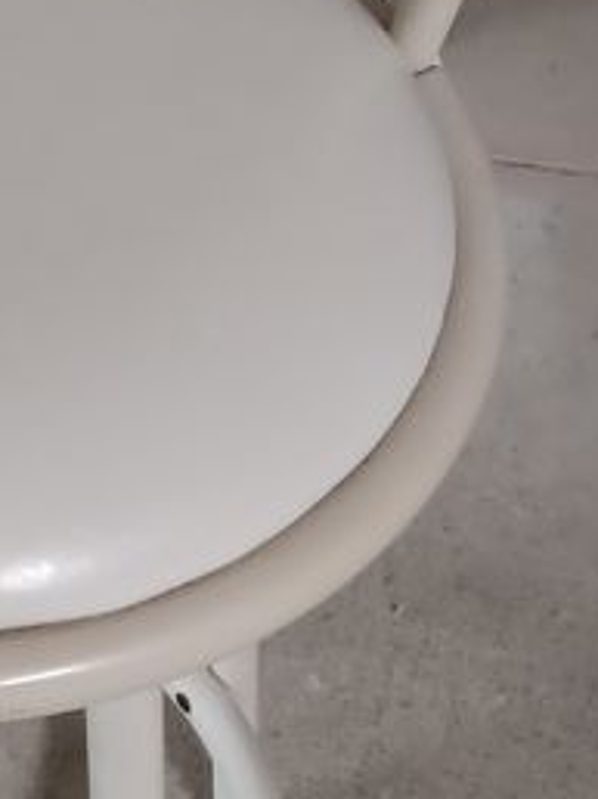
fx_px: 2238
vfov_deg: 20.1
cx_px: -56
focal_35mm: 97
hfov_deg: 14.9
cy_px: 217
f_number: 1.8
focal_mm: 4.6
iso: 1000
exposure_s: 1/20
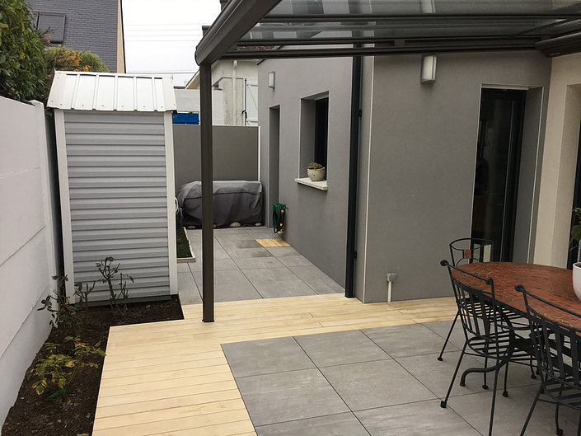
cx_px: 290
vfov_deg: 48.2
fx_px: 487
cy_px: 218
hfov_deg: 61.7
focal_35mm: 29
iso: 40
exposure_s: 1/100
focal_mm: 4.15
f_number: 2.2
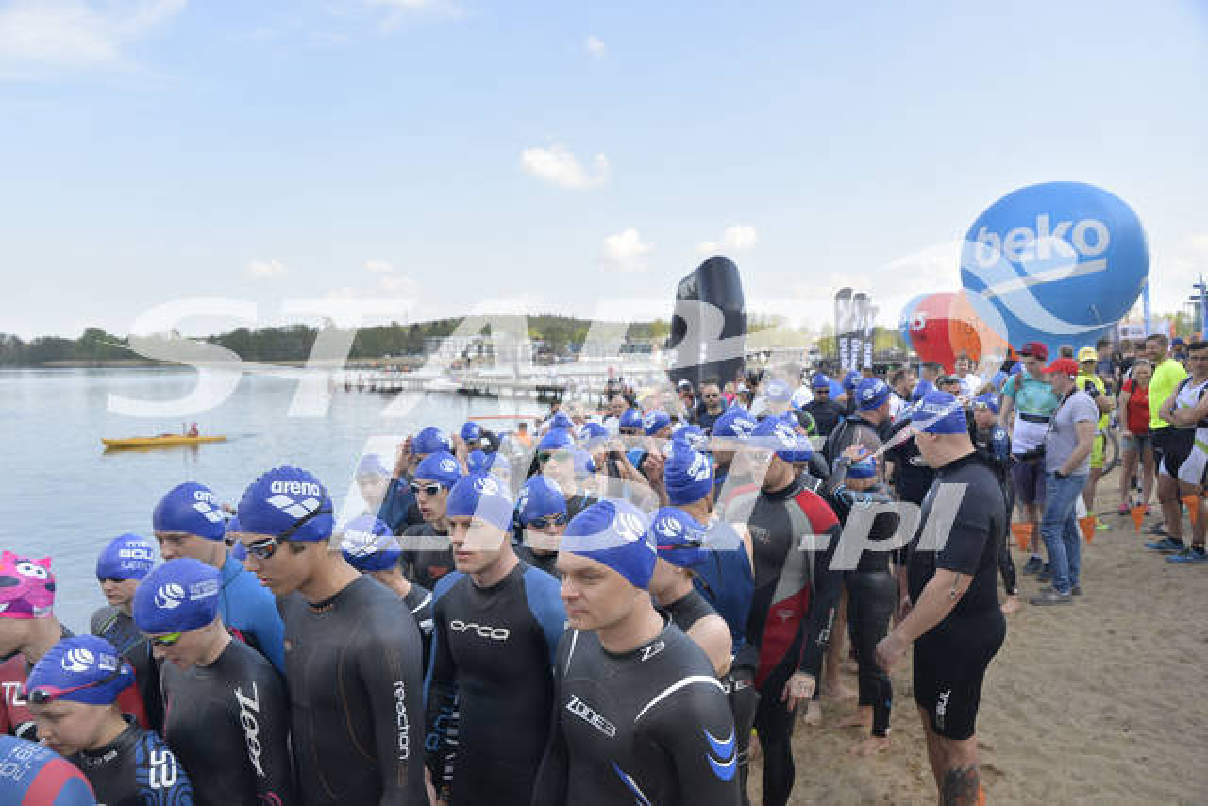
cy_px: 403
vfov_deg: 53.2
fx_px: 805
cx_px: 604
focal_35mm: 24
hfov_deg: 73.7
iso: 200
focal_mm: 24
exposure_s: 1/640
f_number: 5.6
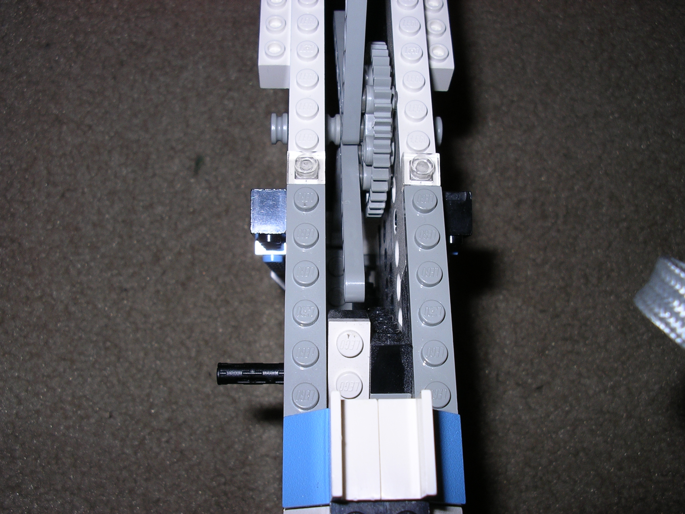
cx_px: 342
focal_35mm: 38
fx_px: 752
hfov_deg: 49.0
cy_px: 257
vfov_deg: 37.7
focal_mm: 5.8
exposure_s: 1/60
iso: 50
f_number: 4.1
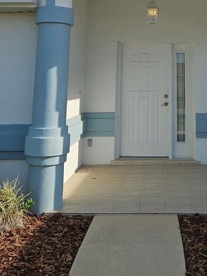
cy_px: 24
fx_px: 383
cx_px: 162
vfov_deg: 36.9
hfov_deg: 29.6
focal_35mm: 48
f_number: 1.8
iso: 25
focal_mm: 5.4
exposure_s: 1/1946
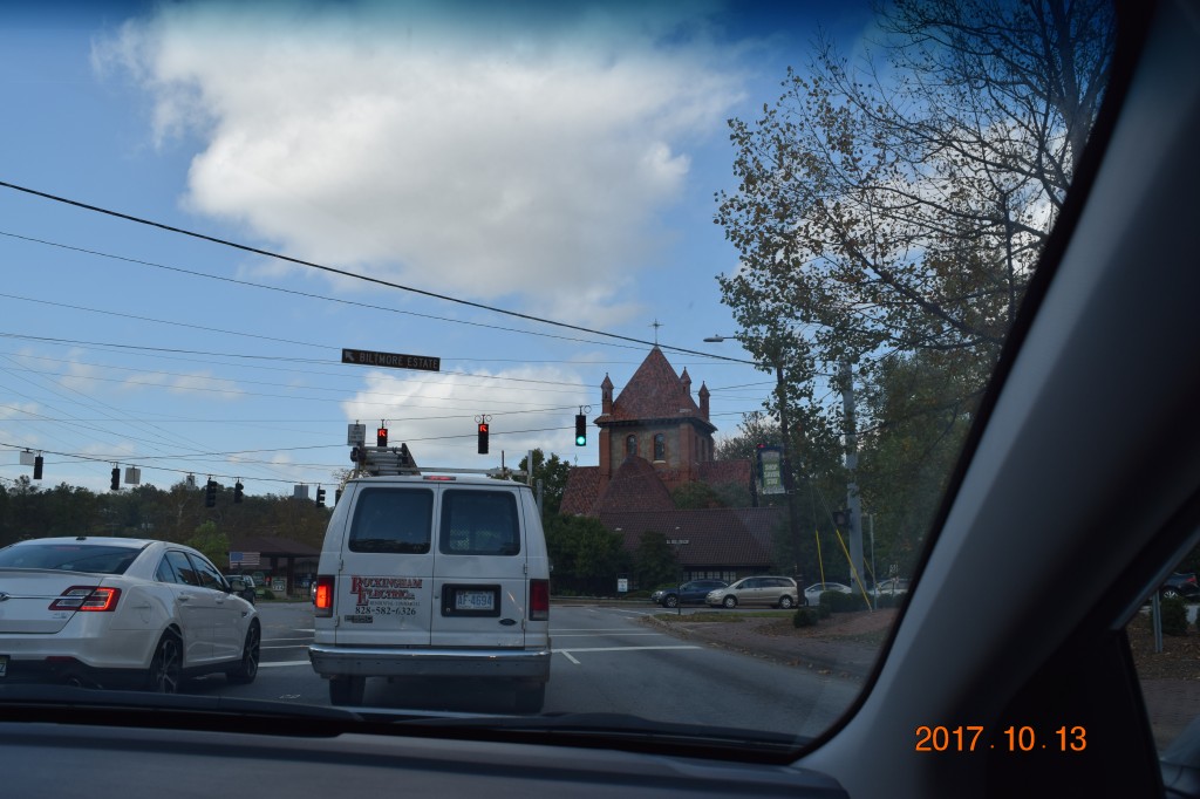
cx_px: 600
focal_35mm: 27
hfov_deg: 67.4
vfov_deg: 47.9
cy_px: 400
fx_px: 900
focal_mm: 18
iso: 200
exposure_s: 1/320
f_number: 9
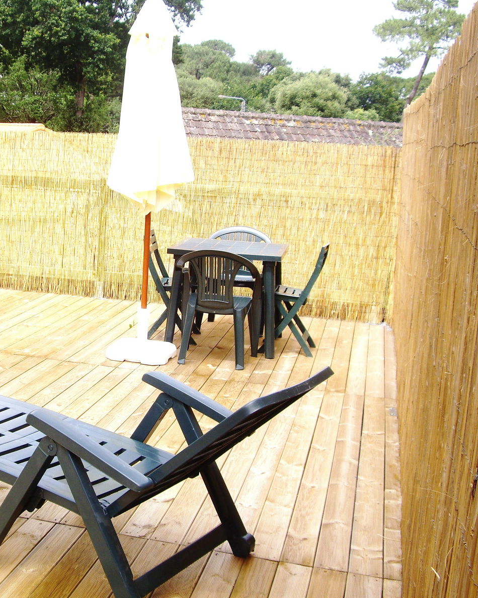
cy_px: 302
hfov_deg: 29.6
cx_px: 97
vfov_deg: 37.3
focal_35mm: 50
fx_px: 884
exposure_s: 1/80
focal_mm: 7.9
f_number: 8
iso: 64
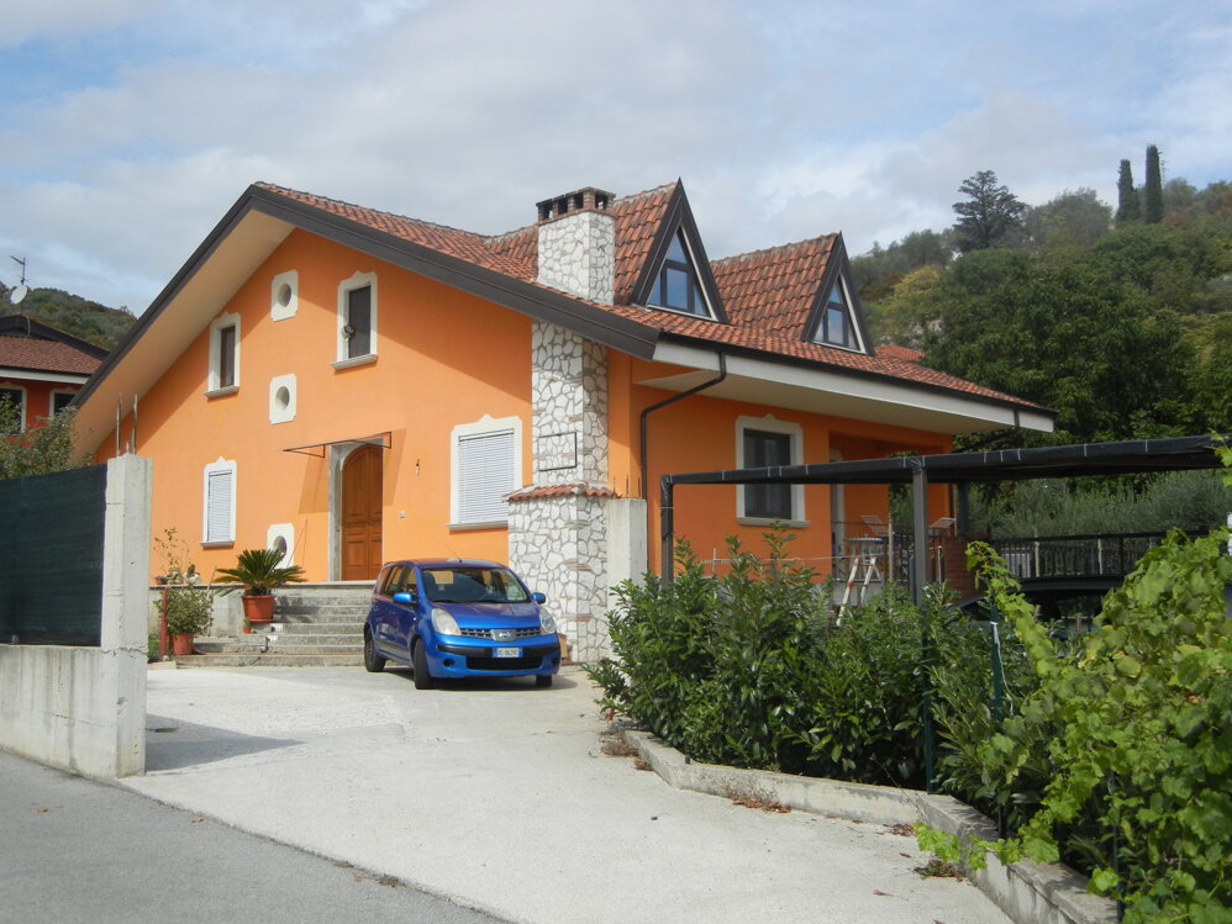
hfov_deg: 46.8
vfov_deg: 36.0
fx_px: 1424
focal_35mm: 40
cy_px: 452
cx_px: 604
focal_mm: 7.1
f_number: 7.4
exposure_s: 1/535
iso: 160
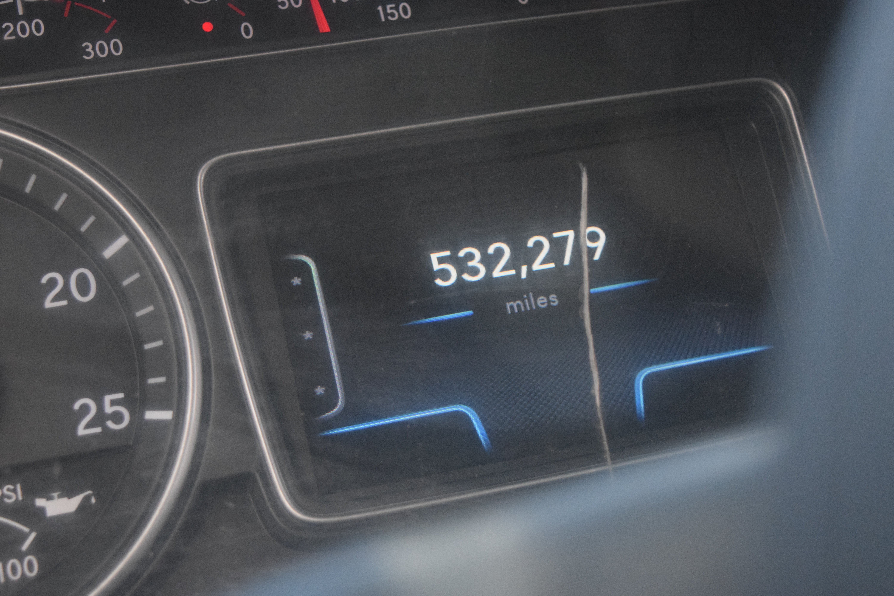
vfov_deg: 22.6
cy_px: 298
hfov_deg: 33.4
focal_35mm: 60
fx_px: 1490
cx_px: 447
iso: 3200
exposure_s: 1/400
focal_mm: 40
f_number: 4.8
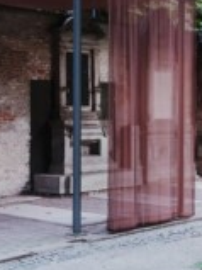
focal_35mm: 89
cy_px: 128
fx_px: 693
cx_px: 108
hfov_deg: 16.6
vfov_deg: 22.0
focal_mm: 50
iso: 1600
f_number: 3.5
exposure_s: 1/200
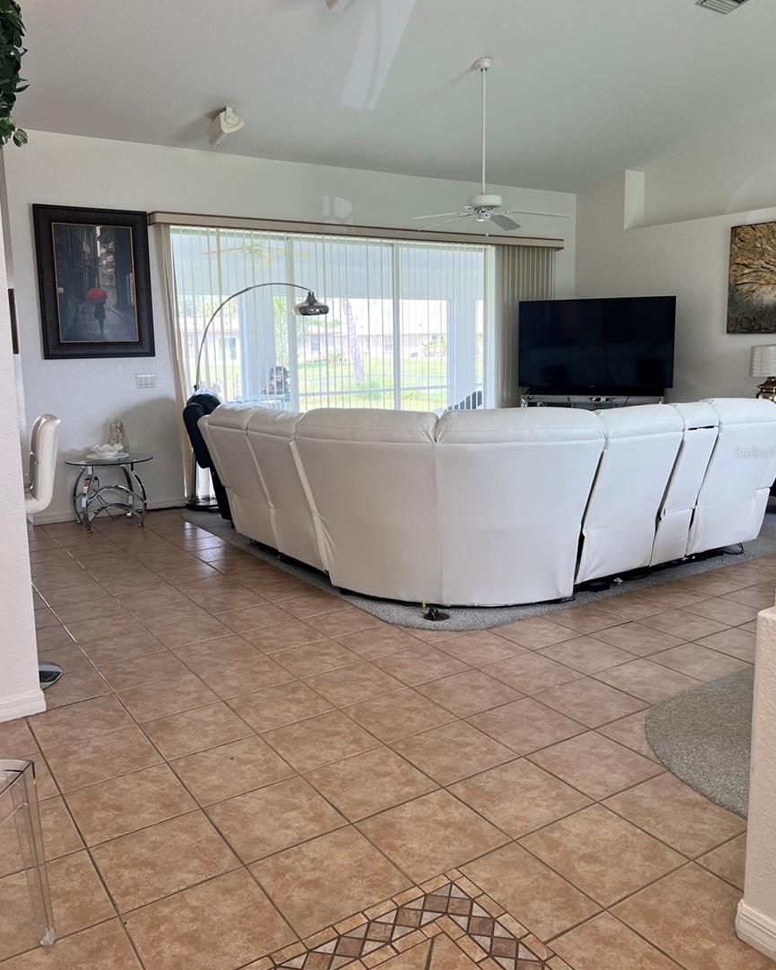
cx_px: 396
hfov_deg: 51.5
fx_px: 804
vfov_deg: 62.2
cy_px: 452
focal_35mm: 28
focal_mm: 5.7
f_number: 1.5
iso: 64
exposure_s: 1/152
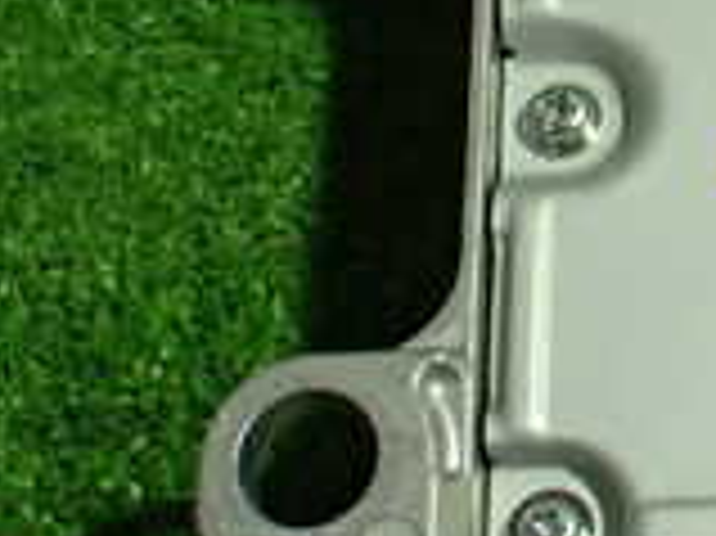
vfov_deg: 13.0
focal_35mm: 113
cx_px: 941
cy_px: 59
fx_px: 2336
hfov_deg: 16.4
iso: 640
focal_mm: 5.4
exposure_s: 1/125
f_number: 2.3
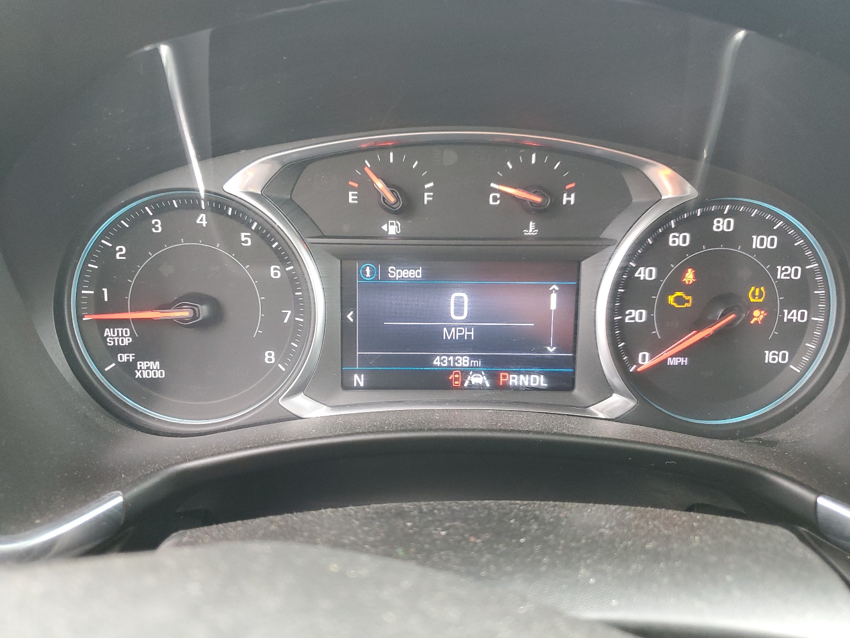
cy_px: 319
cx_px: 425
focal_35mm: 26
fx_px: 638
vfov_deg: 53.1
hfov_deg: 67.3
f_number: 1.5
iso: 183
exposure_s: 1/60.2
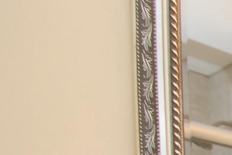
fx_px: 484
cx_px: 575
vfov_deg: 14.3
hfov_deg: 14.6
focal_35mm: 75
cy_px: 335
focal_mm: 10
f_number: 6.3
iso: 500
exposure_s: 1/60
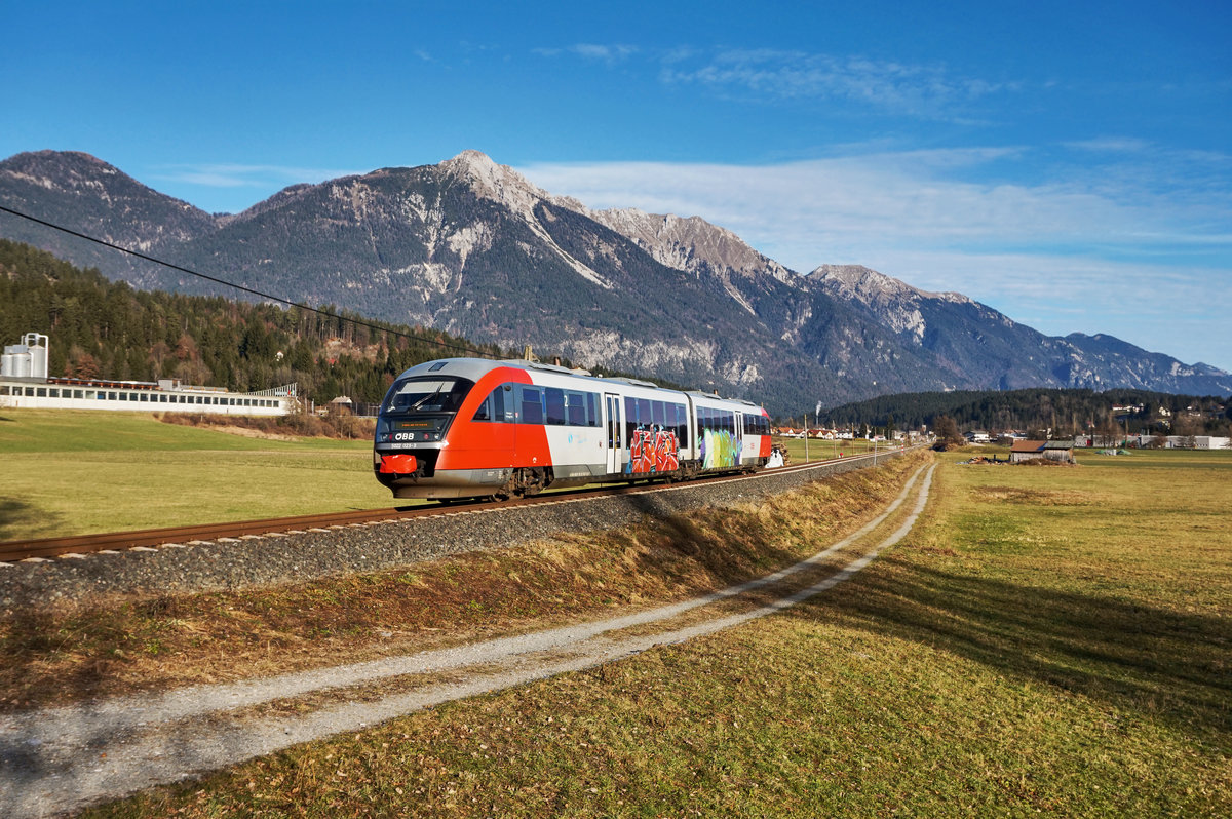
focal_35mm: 33
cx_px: 616
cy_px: 410
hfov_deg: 57.3
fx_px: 1128
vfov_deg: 39.9
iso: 200
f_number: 8
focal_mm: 22
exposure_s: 1/800
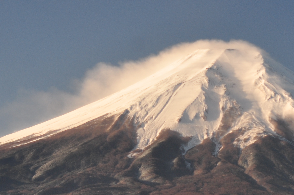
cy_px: 101
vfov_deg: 9.6
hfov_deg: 14.4
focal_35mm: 142
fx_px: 1158
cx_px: 253
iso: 200
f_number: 6.3
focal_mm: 36
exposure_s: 1/160
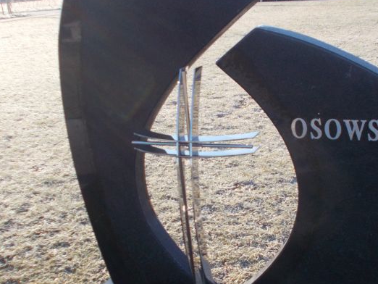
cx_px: 238
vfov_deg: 28.5
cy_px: 176
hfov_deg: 37.2
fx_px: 557
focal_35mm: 51
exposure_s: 1/400
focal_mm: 4.6
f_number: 3.2
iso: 80
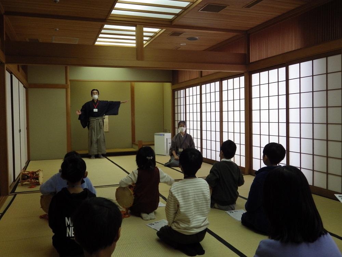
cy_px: 128
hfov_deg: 54.0
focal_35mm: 34
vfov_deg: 41.8
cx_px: 171
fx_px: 336
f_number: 3.4
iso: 320
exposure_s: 1/50
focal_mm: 6.2
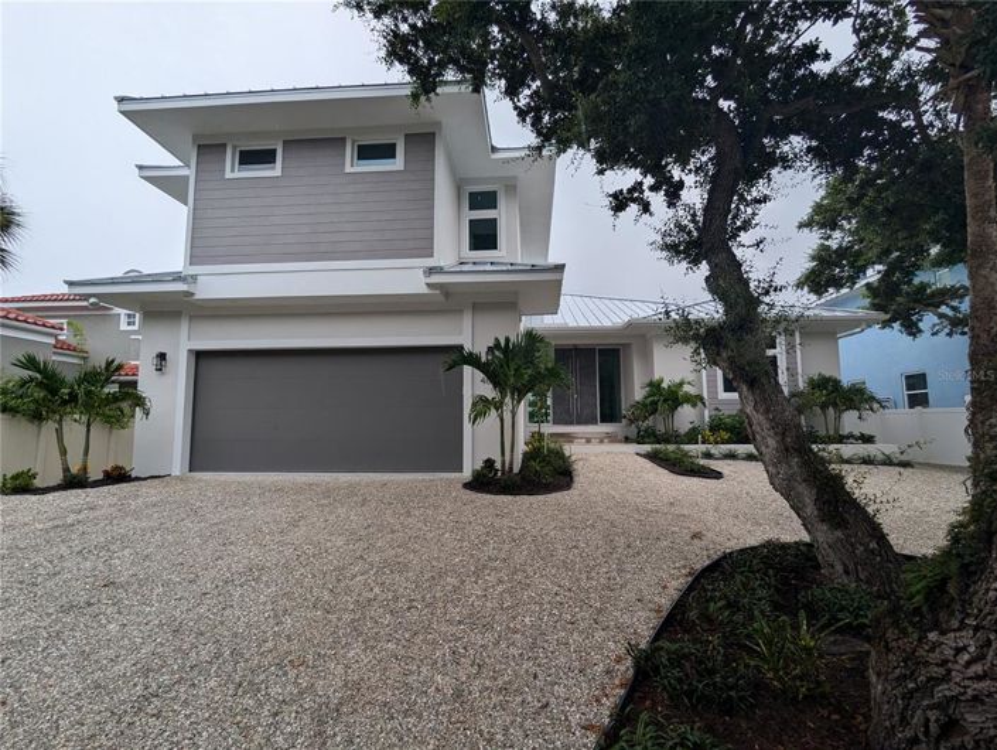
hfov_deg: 94.4
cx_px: 498
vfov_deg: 78.2
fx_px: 461
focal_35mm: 16
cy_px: 375
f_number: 2.2
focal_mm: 2.35
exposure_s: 1/387
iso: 56
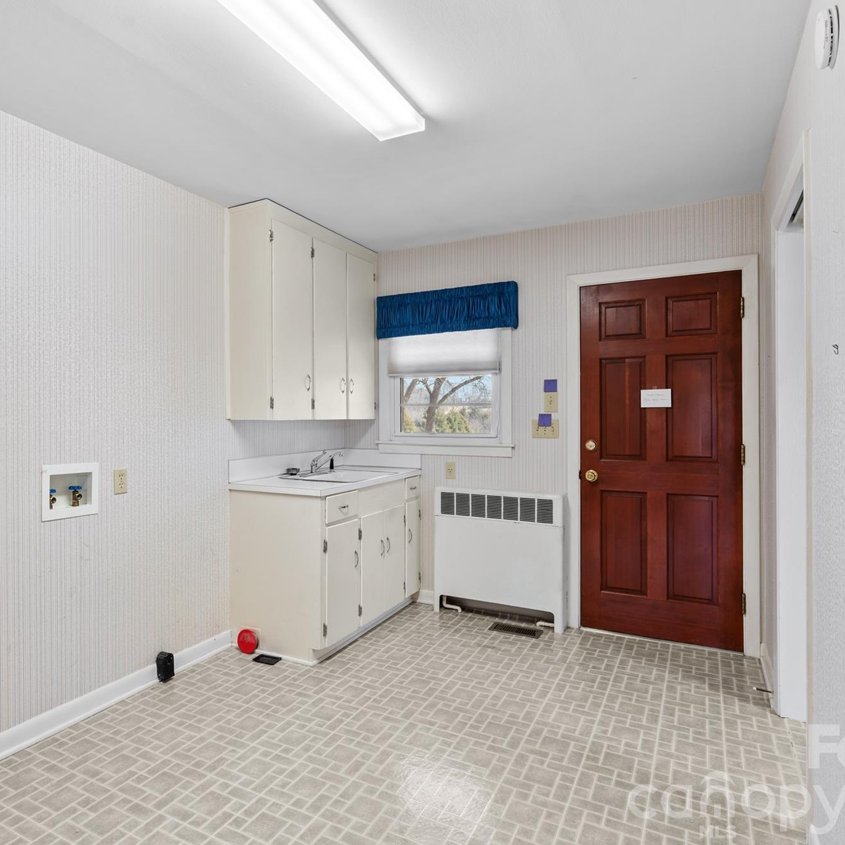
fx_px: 580
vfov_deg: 72.1
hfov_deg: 71.7
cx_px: 359
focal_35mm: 21
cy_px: 415
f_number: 8
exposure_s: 1/1.25
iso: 100
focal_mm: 16
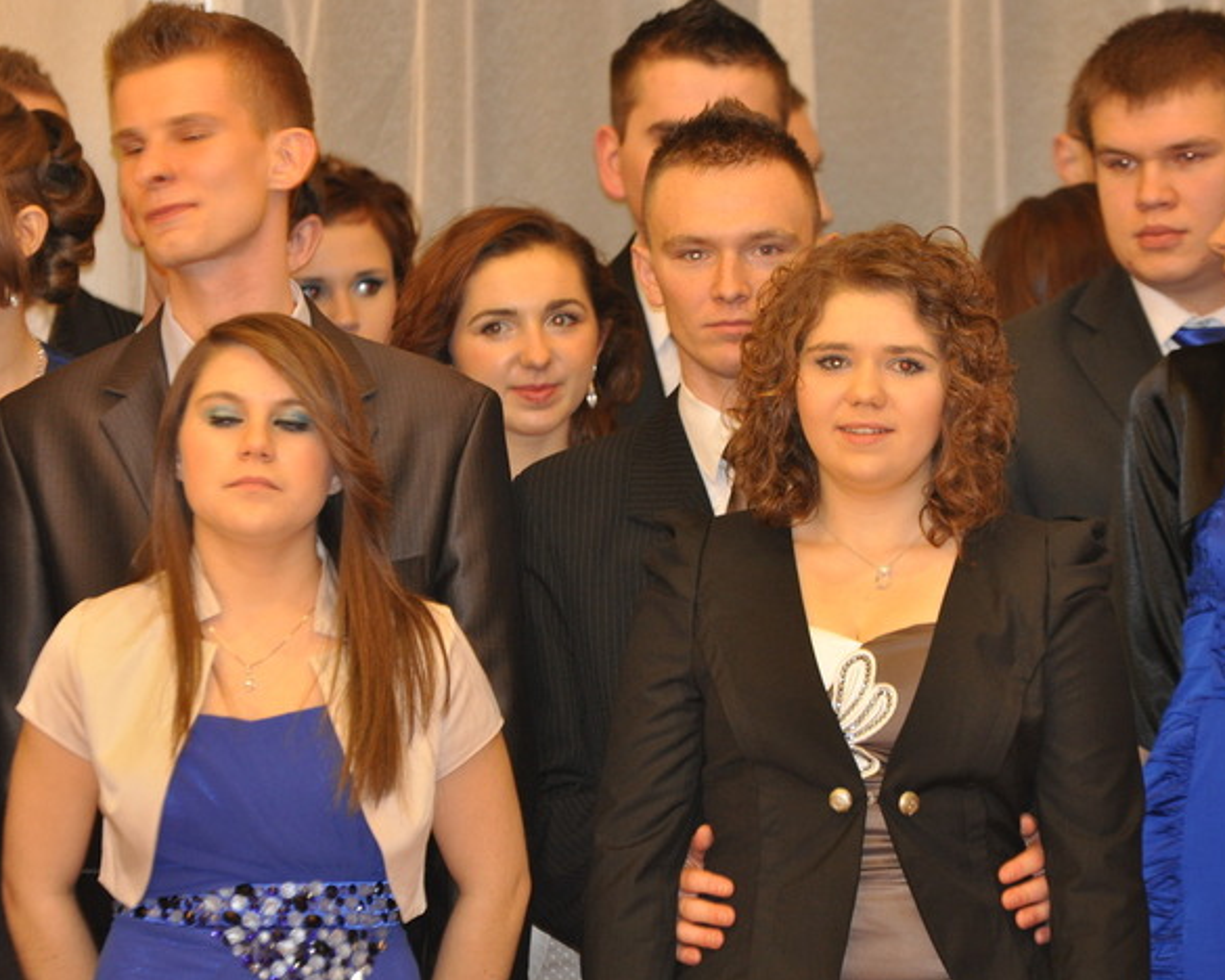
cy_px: 489
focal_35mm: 299
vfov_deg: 5.2
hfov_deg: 6.5
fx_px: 10825
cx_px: 591
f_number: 2.8
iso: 800
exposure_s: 1/60
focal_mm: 175
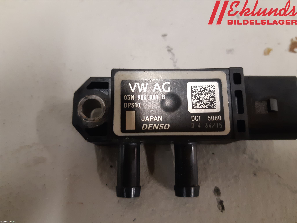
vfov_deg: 53.1
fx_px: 223
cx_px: 148
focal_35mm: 26
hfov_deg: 67.3
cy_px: 112
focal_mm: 3.93
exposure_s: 1/50
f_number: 1.7
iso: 200
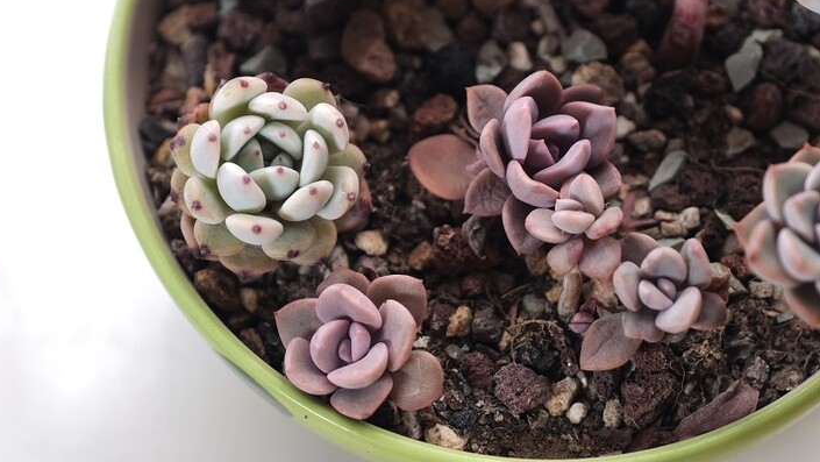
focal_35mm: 148
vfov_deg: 8.2
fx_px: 3219
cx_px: 421
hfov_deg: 14.5
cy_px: 90
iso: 100
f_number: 2.8
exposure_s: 1/100
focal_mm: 55
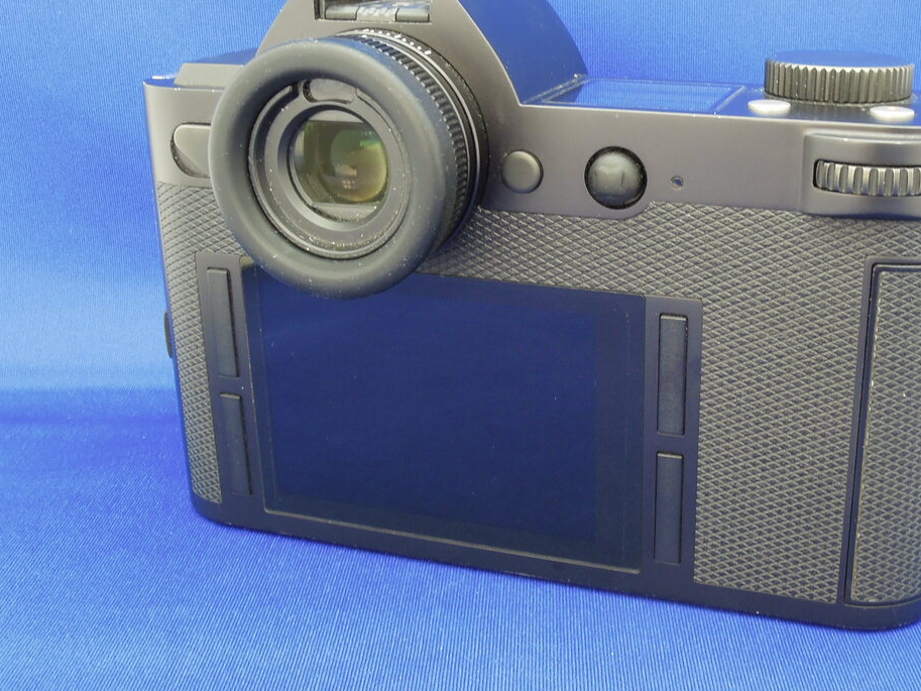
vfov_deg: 31.4
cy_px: 281
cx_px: 584
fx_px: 1224
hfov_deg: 40.9
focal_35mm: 46
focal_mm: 6.3
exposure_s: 2
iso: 160
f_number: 8
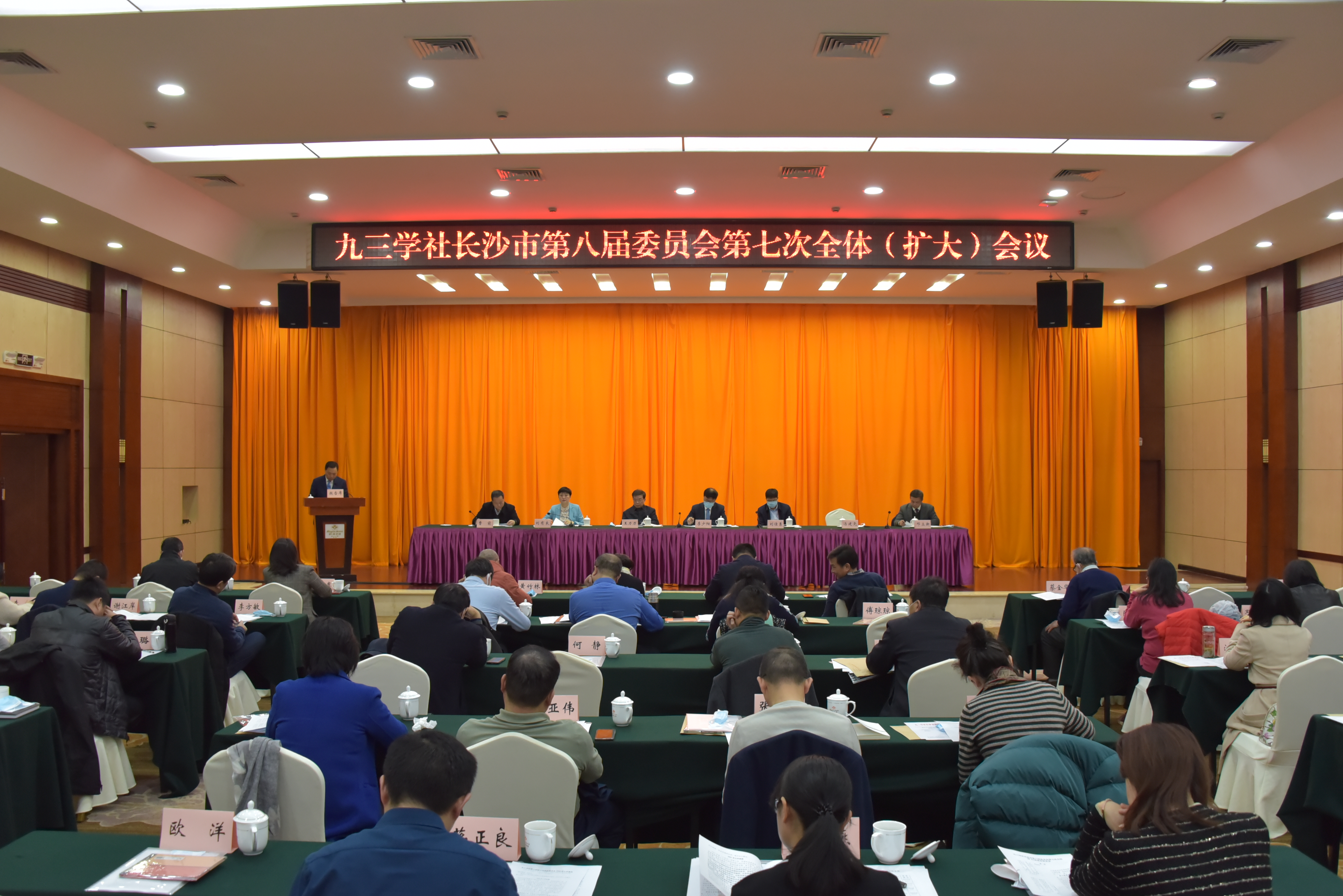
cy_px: 463
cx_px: 671
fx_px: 1082
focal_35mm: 29
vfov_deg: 45.0
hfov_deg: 63.7
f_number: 5.6
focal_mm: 28
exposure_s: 1/80
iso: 2000
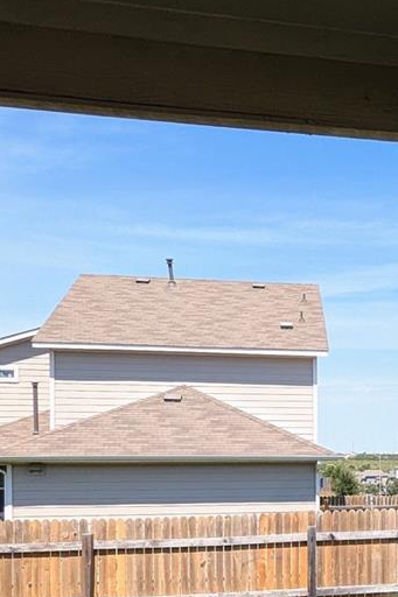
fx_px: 830
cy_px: 470
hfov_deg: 24.0
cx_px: 506
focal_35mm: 50
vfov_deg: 38.3
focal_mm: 2.35
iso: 54
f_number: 2.2
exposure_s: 1/1081
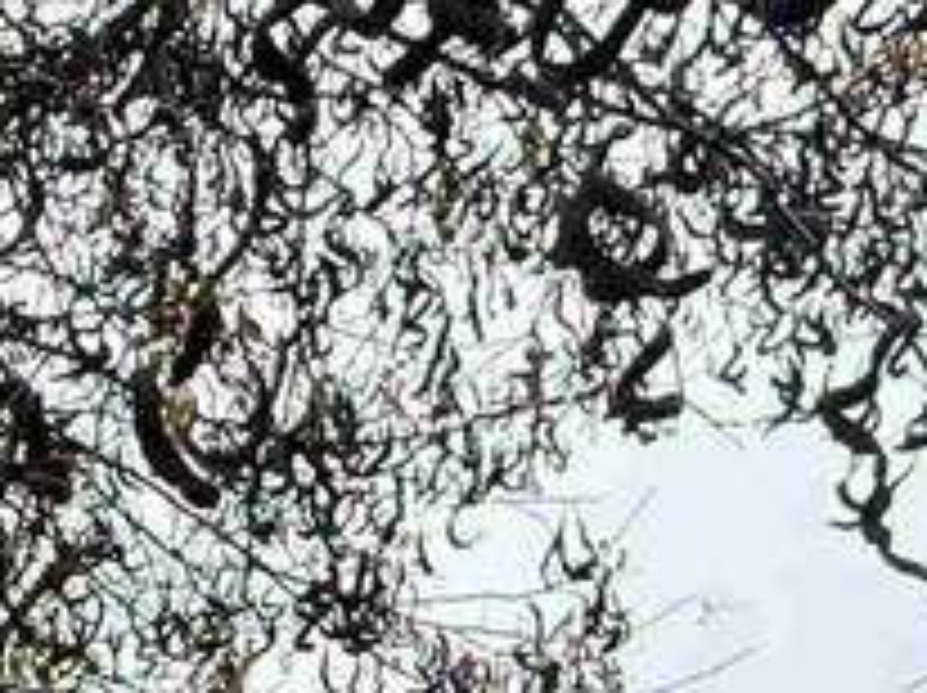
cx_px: -526
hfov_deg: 19.2
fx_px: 2327
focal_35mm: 87
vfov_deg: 13.2
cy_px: 1602
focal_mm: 2.22
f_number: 2.2
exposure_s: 1/248
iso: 50
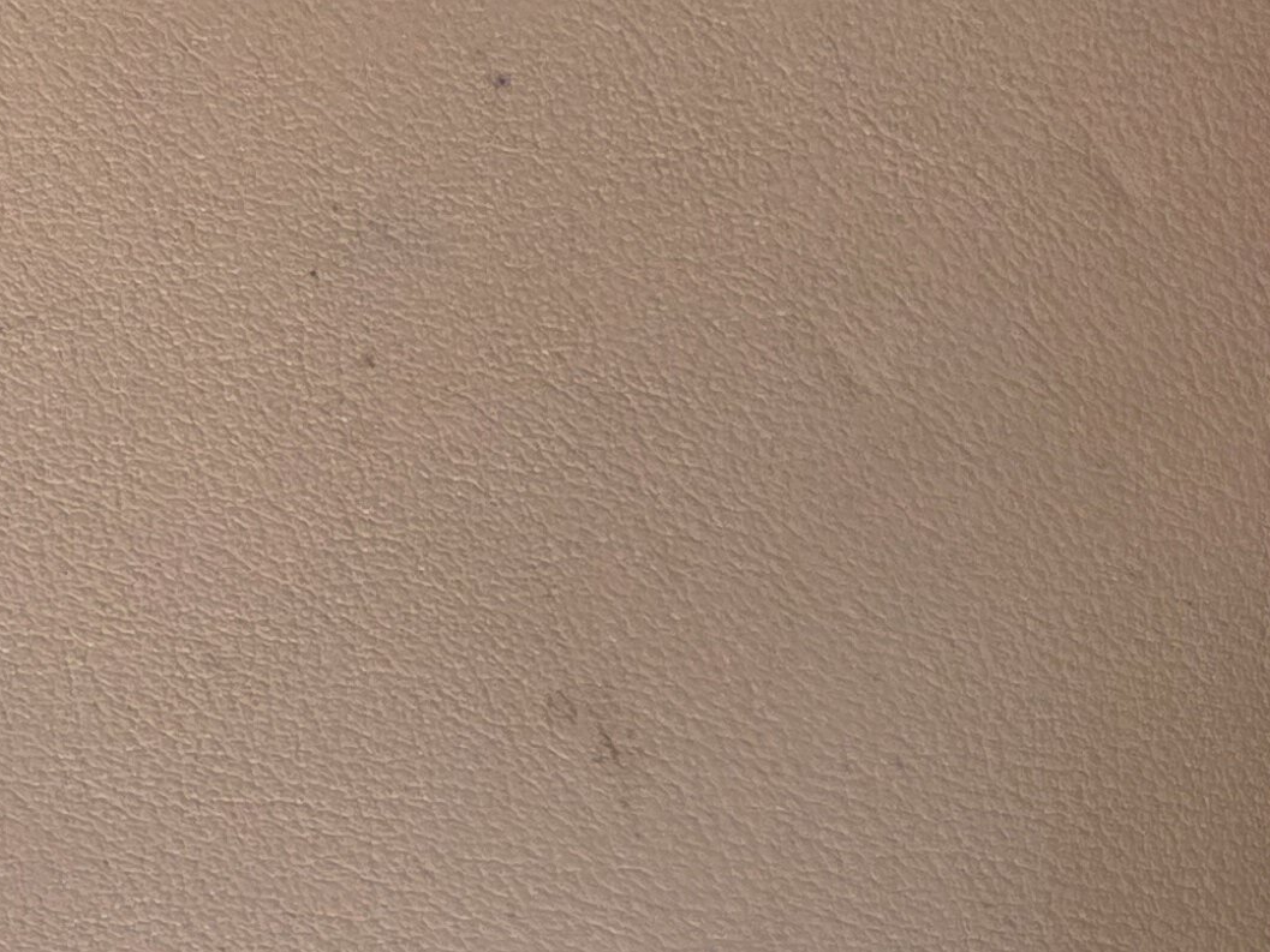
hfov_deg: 18.5
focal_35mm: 87
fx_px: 3192
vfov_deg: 15.0
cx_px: 2164
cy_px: 1646
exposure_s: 1/120
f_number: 1.8
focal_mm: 5.4
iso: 400
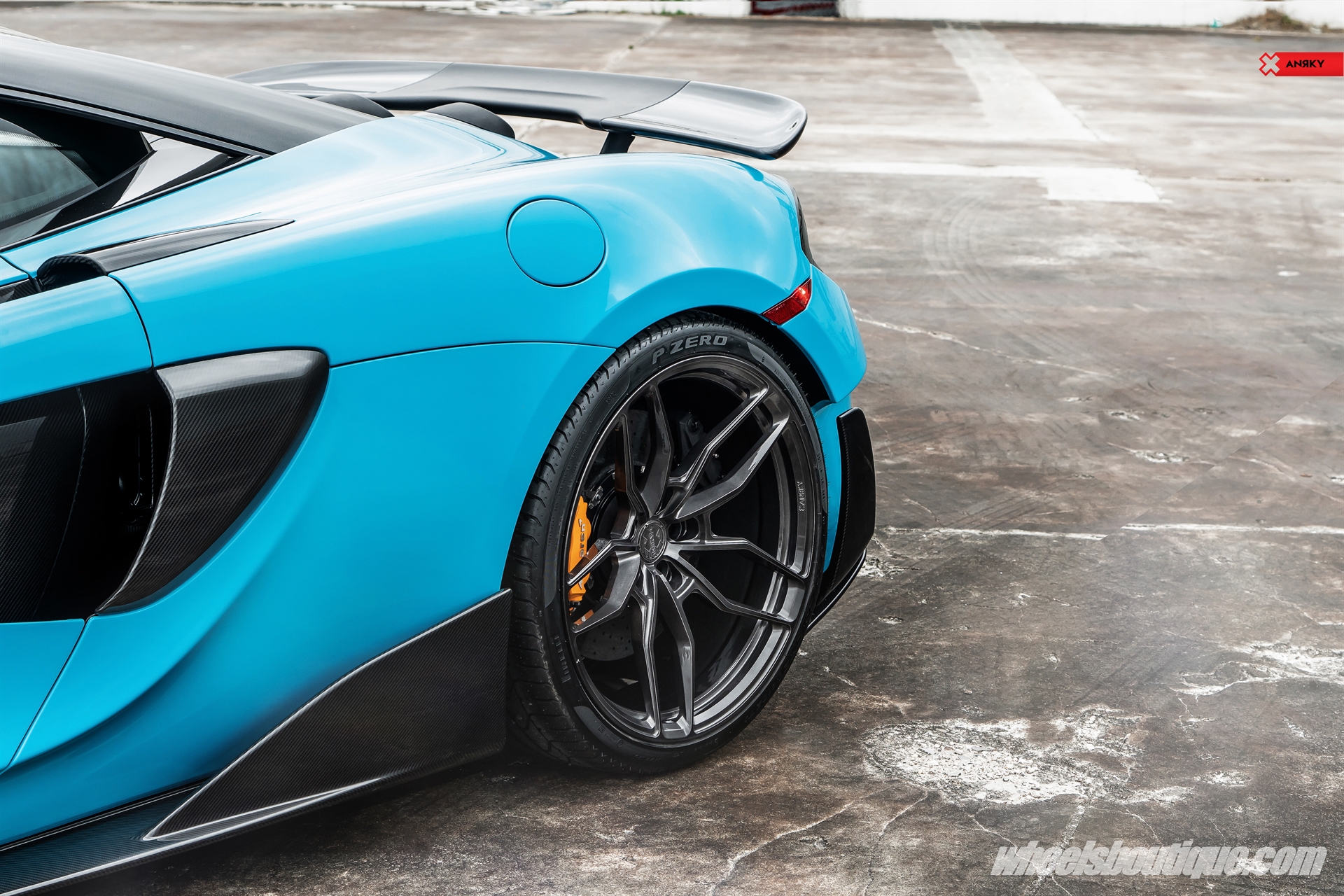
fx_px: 2688
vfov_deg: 18.9
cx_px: 672
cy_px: 448
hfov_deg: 28.1
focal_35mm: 72
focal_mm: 48
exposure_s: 1/160
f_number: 6.3
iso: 400
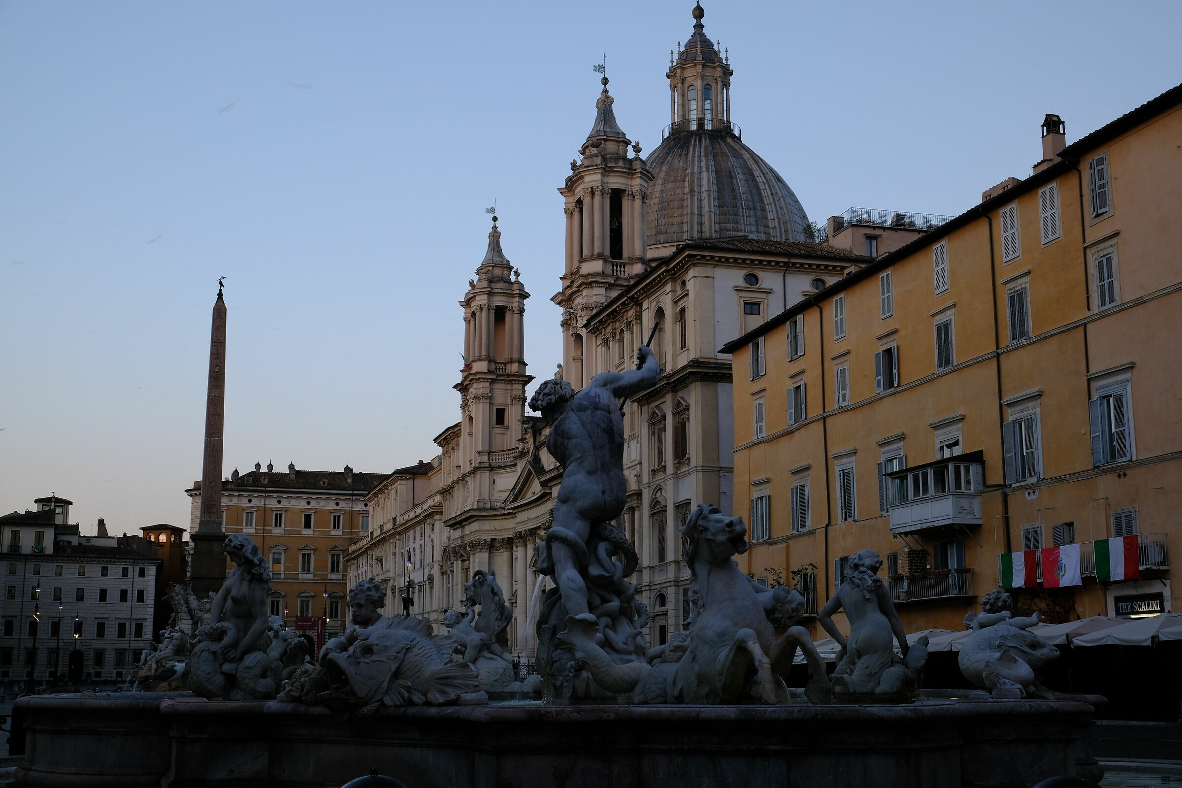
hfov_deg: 45.4
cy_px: 394
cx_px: 591
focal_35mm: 43
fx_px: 1412
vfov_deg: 31.2
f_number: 6.4
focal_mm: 28.9
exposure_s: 1/15
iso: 250
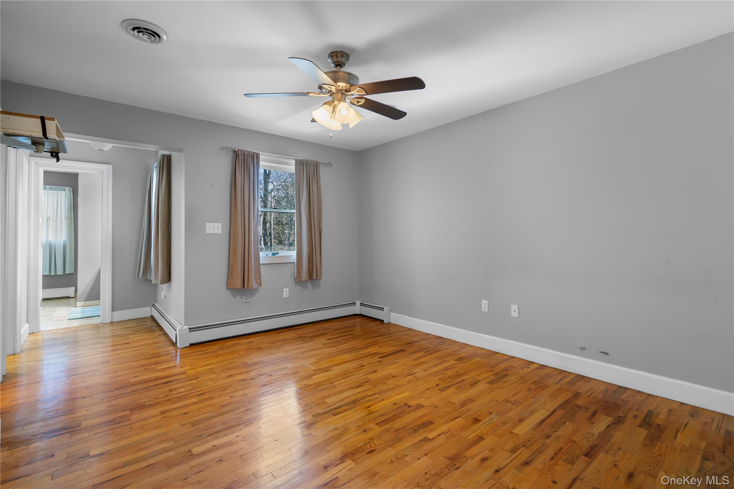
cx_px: 367
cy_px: 244
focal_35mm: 16
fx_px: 326
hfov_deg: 96.7
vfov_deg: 73.7
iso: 400
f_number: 6.3
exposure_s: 1/3
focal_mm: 16
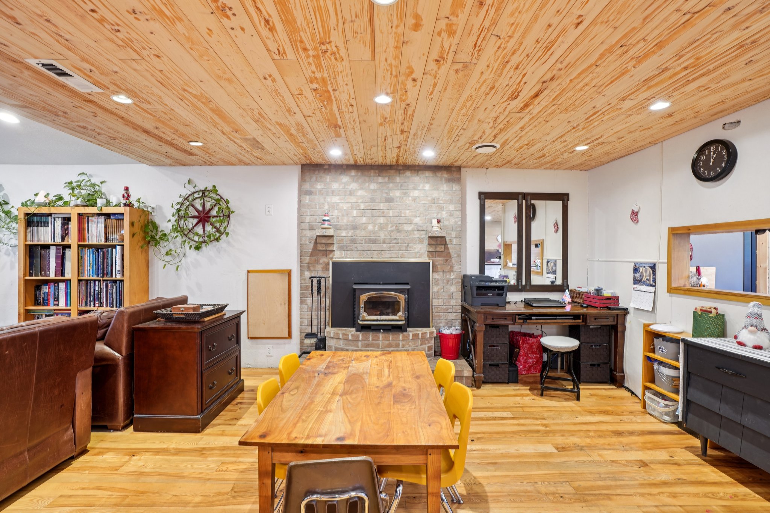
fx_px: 342
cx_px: 385
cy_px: 256
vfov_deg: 73.7
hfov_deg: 96.7
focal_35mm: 16
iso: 400
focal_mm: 16
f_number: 8
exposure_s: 1/3.33
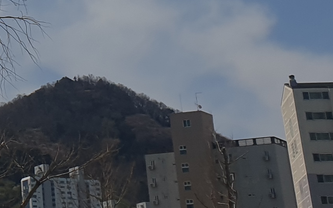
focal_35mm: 130
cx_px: -240
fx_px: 1180
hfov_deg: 14.4
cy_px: -209
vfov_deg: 9.4
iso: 50
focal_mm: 4.3
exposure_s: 1/7576
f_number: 2.4
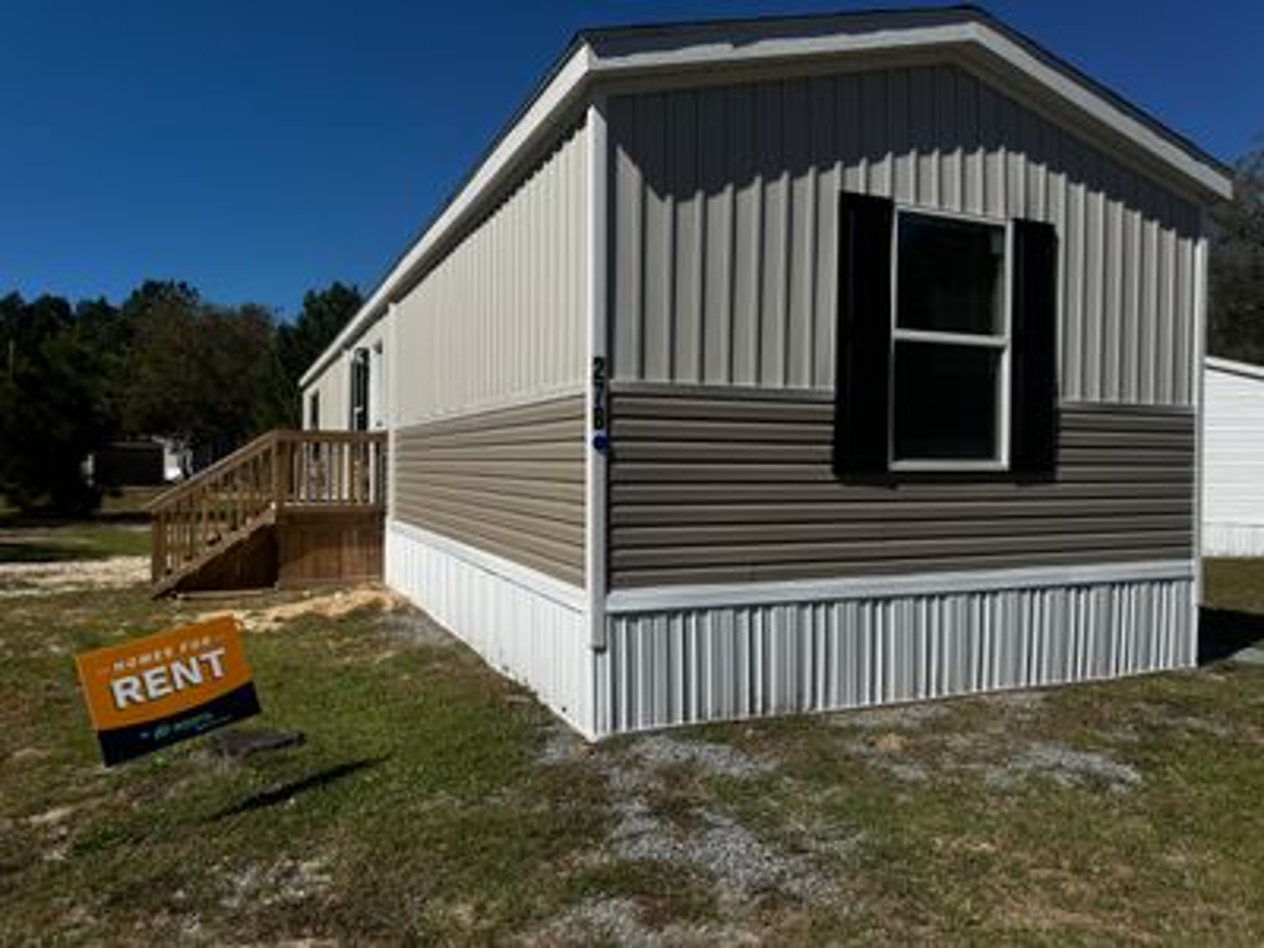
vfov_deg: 56.8
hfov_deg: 71.6
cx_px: 632
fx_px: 876
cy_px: 474
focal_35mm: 24
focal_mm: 6.76
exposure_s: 1/7937
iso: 80
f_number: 1.78
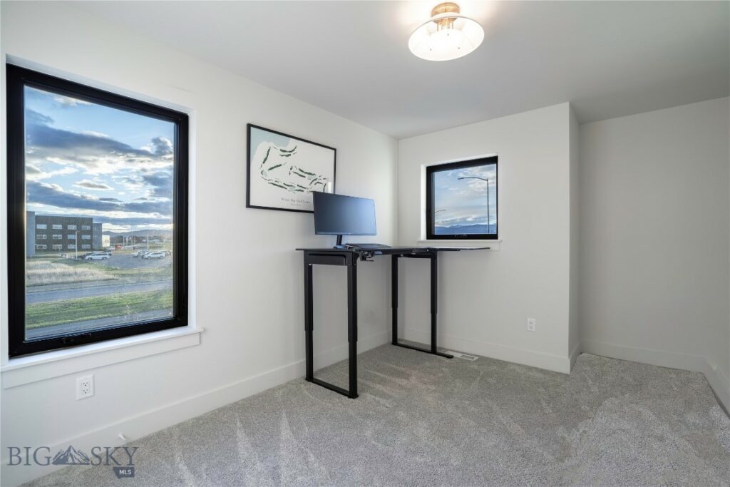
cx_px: 365
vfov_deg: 73.8
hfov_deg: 96.7
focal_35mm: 16
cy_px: 244
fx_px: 324
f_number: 6.3
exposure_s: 1/2000
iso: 800
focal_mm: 16
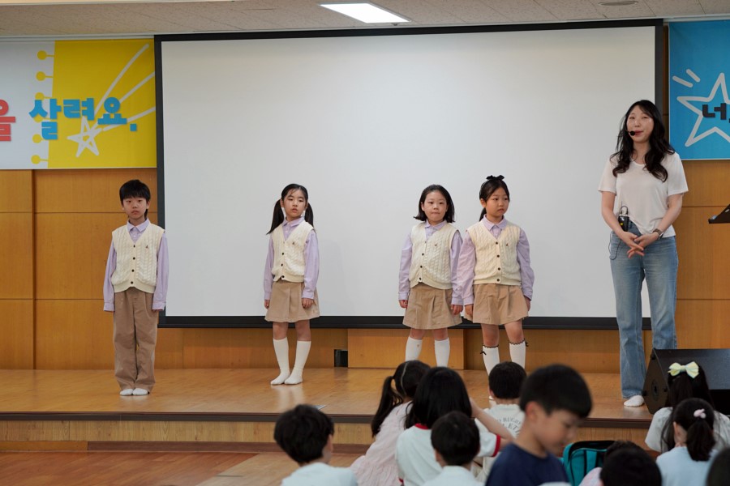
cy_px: 243
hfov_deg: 21.5
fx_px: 1926
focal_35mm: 95
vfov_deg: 14.4
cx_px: 365
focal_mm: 95
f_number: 4
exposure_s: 1/160
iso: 640
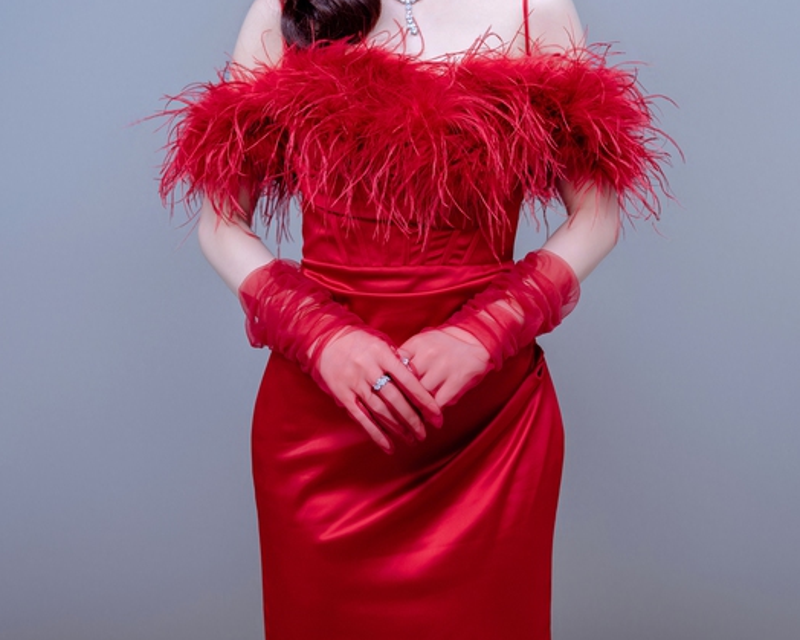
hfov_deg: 25.2
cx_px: 406
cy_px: 192
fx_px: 1788
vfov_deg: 20.2
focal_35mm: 76
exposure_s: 1/250
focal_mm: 43.9
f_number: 3.2
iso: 320
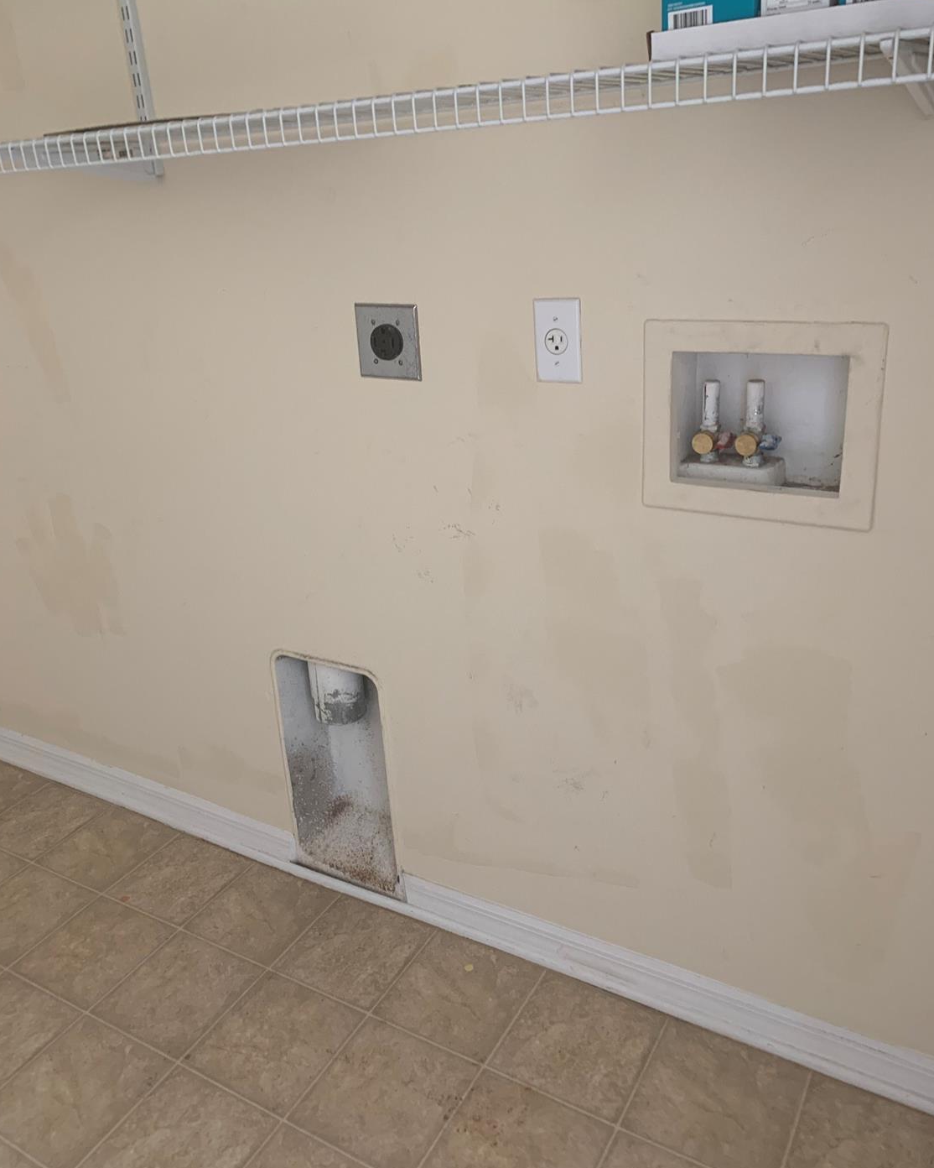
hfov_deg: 51.5
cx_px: 459
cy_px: 556
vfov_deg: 62.2
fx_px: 967
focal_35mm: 28
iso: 125
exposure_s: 1/60
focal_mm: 4.25
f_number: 1.8
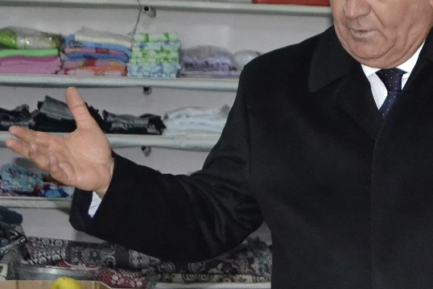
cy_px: 174
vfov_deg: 6.1
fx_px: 2707
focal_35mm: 225
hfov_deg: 9.1
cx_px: 412
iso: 3200
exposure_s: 1/60
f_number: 5.6
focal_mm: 50
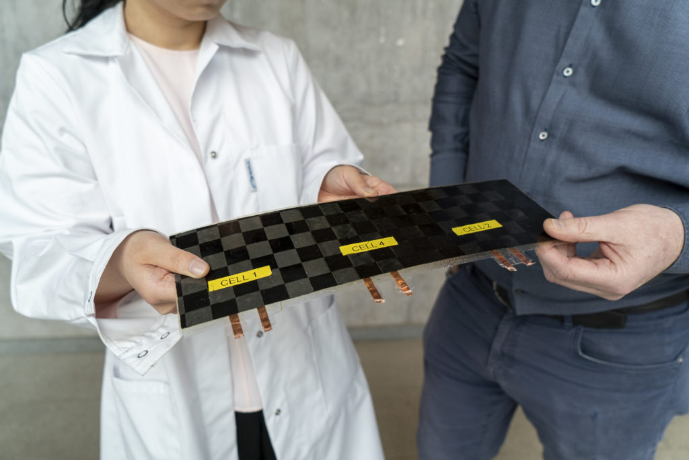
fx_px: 460
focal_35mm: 24
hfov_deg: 73.7
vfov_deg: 53.2
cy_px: 230
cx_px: 344
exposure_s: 1/25
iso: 125
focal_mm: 24
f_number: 4
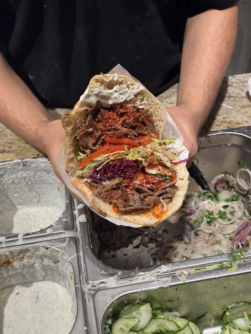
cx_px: 126
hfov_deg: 30.3
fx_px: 464
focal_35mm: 48
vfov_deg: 39.7
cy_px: 167
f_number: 1.78
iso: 80
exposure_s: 1/100
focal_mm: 6.76
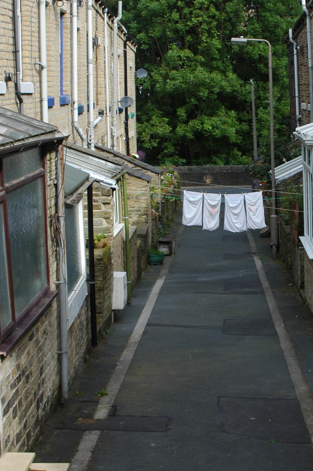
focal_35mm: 73
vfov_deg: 27.7
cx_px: 225
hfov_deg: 18.5
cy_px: 216
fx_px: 954
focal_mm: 28
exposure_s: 1/100
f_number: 9
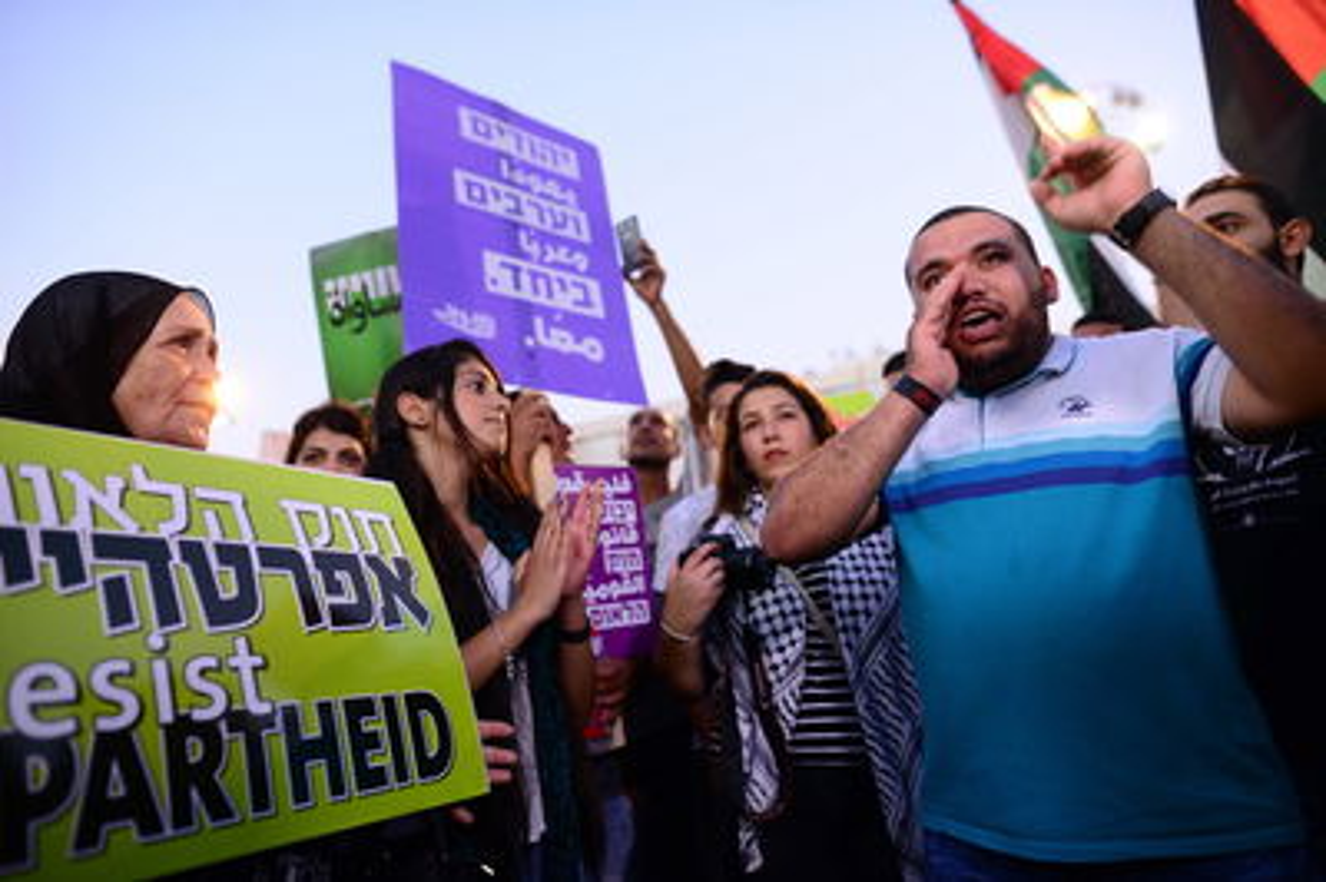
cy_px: 441
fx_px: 883
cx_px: 663
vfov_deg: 53.1
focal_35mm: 24
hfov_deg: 73.8
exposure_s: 1/250
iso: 1250
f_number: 2.2
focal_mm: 24
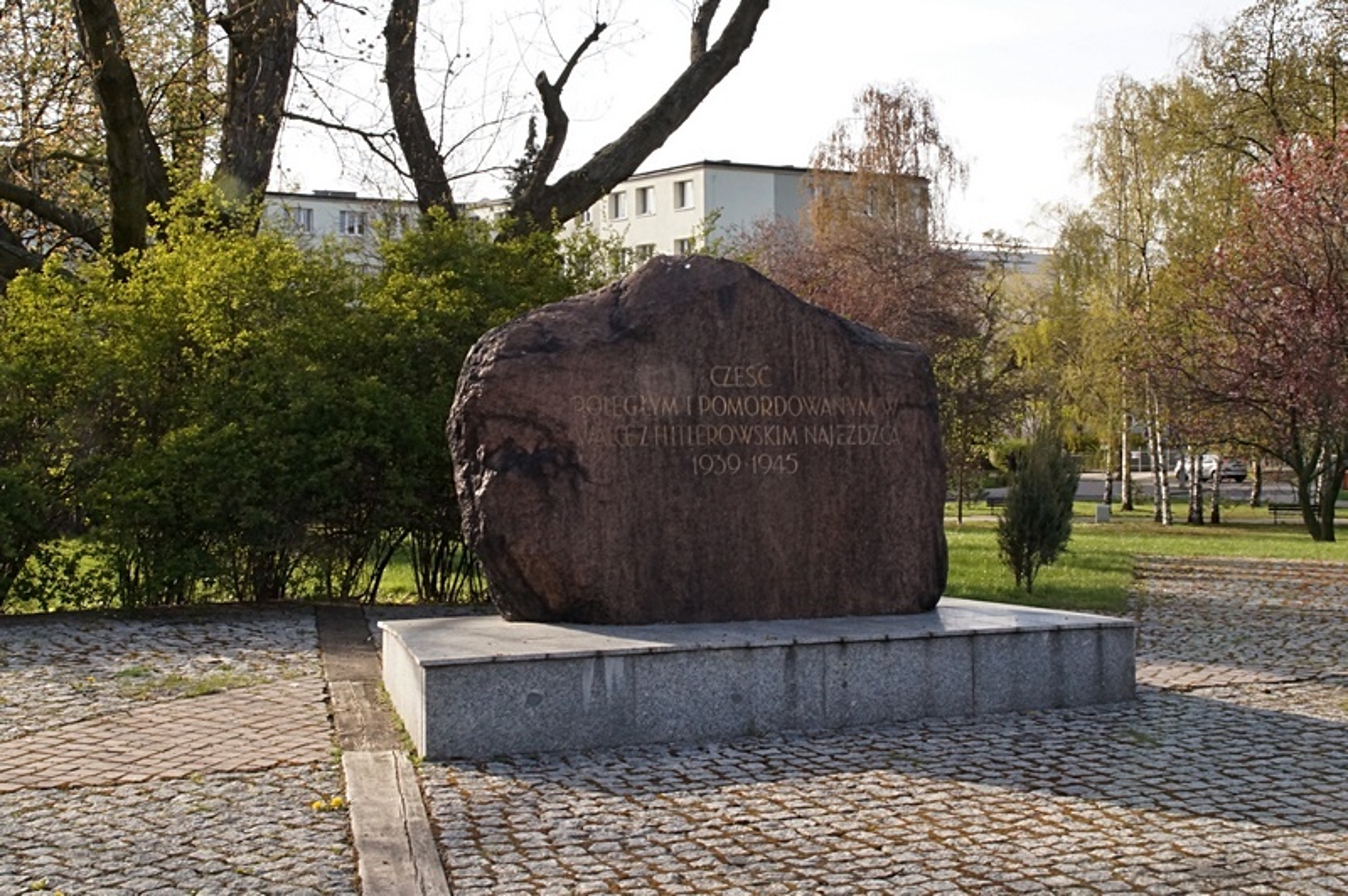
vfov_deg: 25.9
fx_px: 1945
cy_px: 448
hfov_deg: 38.2
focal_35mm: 52
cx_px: 674
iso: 800
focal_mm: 35
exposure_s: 1/80
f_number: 25
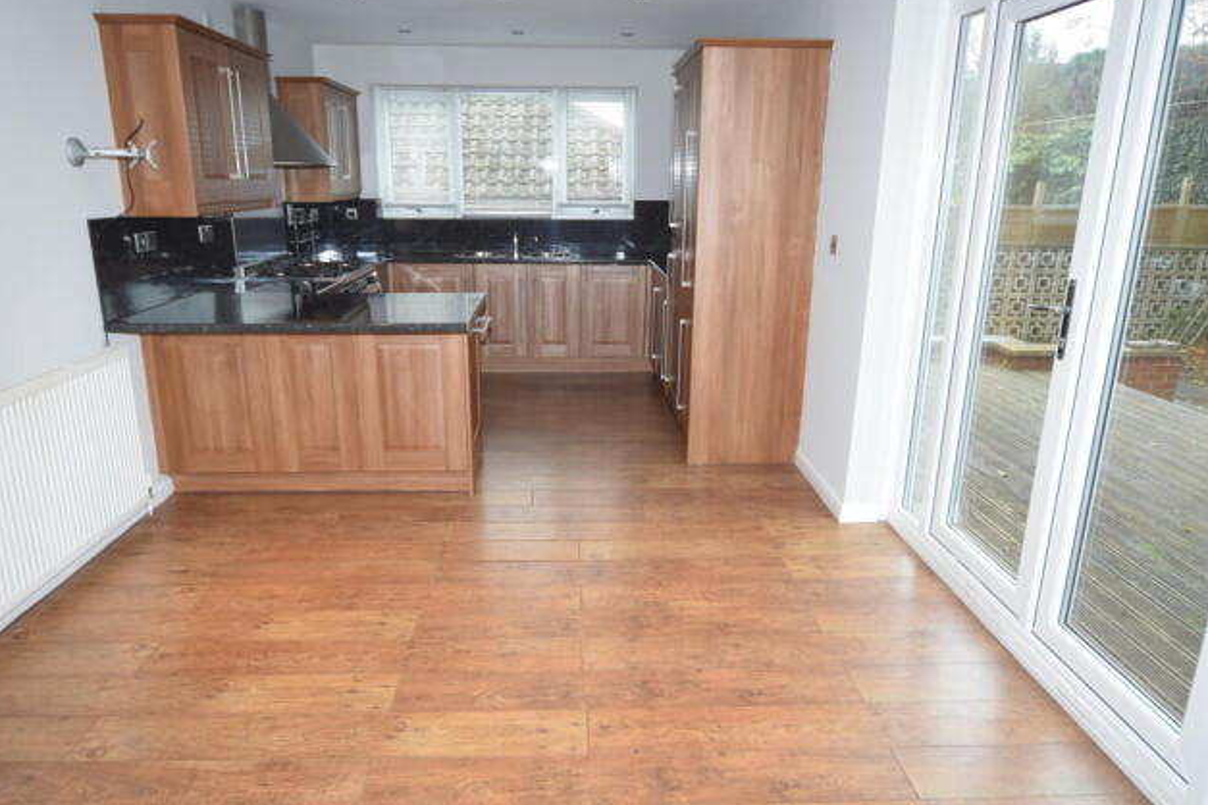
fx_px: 789
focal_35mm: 24
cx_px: 581
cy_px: 409
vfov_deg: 54.1
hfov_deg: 74.8
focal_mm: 15
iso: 800
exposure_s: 1/60
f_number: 4.8
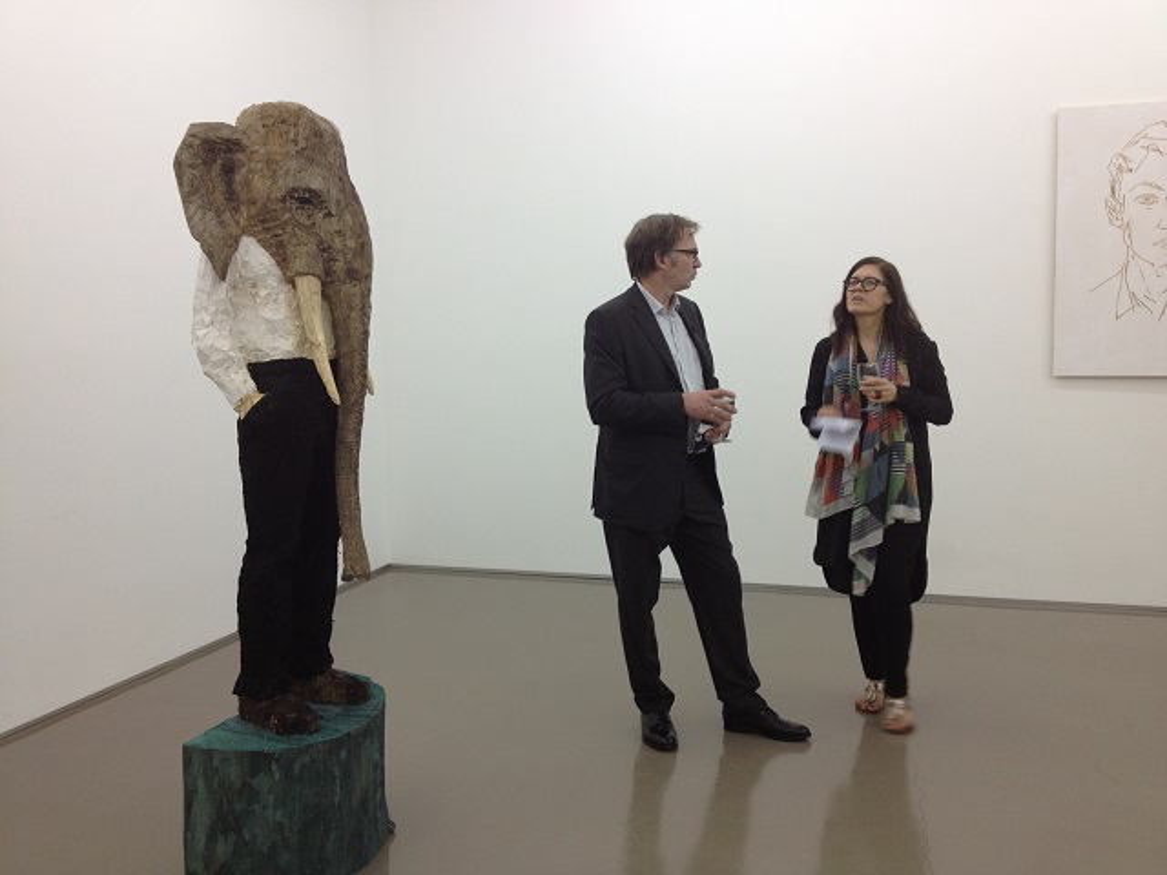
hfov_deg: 52.6
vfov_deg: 40.7
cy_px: 438
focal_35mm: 35
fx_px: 1180
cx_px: 584
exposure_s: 1/20
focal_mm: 4.28
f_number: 2.4
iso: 50
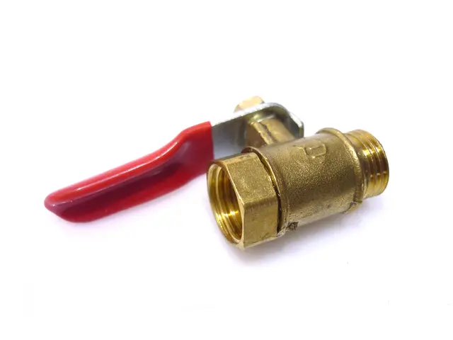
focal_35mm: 33
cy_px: 170
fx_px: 432
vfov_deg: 42.9
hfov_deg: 55.4
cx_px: 226
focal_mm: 5.5
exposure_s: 1/80
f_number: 2.8
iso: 80
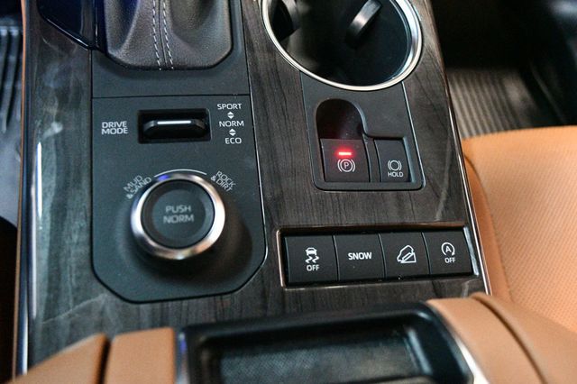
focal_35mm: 27
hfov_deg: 67.4
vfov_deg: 47.9
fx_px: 433
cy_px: 192
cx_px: 288
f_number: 3.5
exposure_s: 1/30
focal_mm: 18
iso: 12800
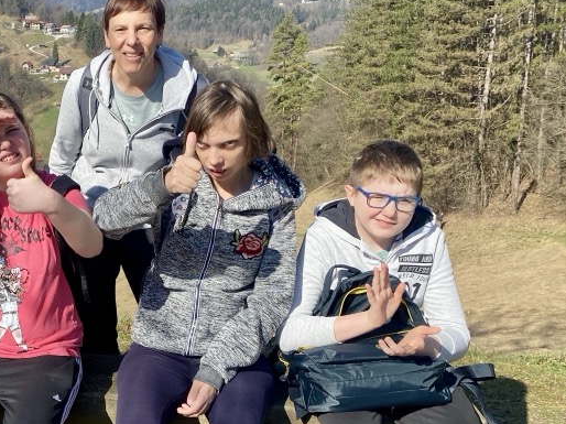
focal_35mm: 51
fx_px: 834
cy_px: 261
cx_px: 19
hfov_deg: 34.6
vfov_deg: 28.4
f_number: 1.8
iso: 32
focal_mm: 4.25
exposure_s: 1/2028
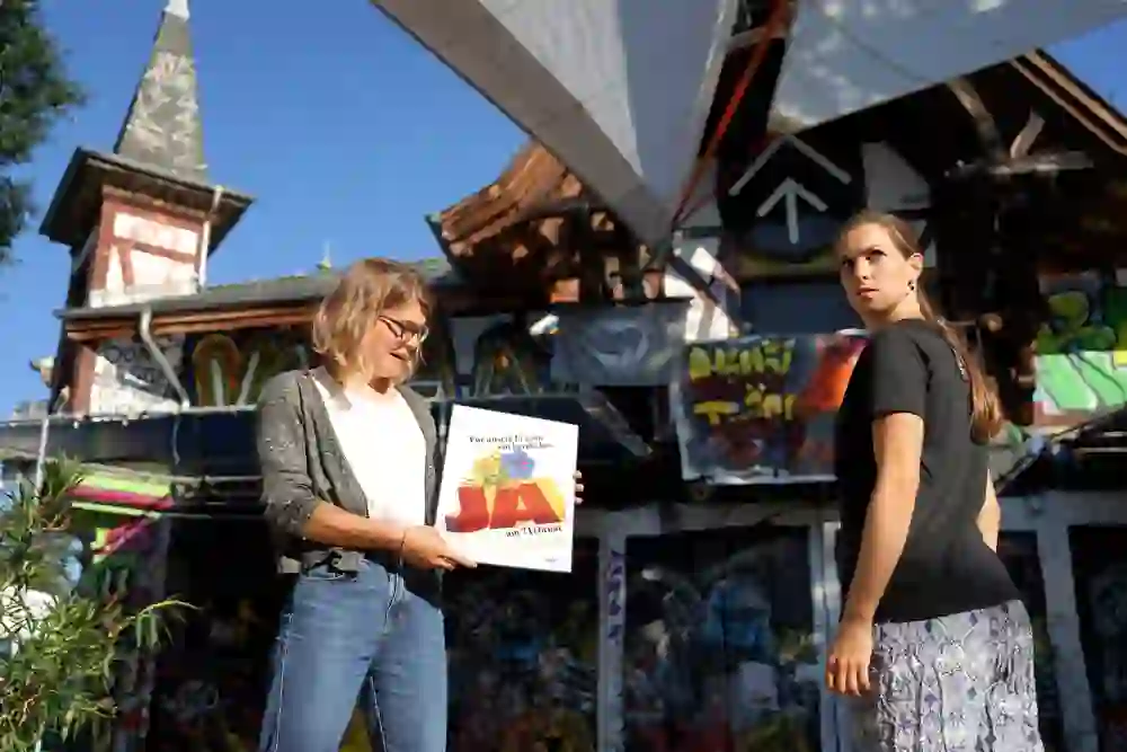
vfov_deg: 36.9
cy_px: 376
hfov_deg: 53.1
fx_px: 1127
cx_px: 564
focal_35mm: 36
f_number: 2.8
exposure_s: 1/2000
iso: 100
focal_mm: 36
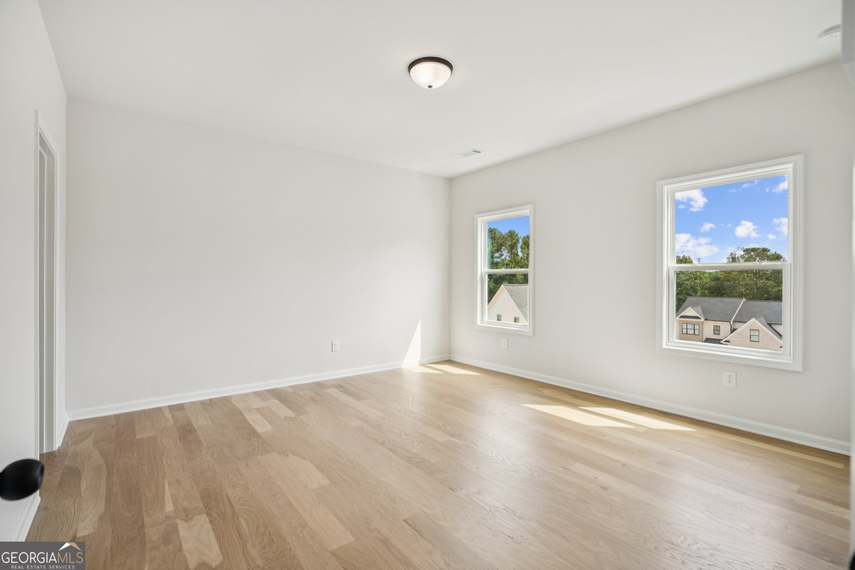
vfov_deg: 73.7
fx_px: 380
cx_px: 428
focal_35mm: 16
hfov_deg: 96.7
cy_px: 285
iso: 400
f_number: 5.6
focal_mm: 16
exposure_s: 1/160
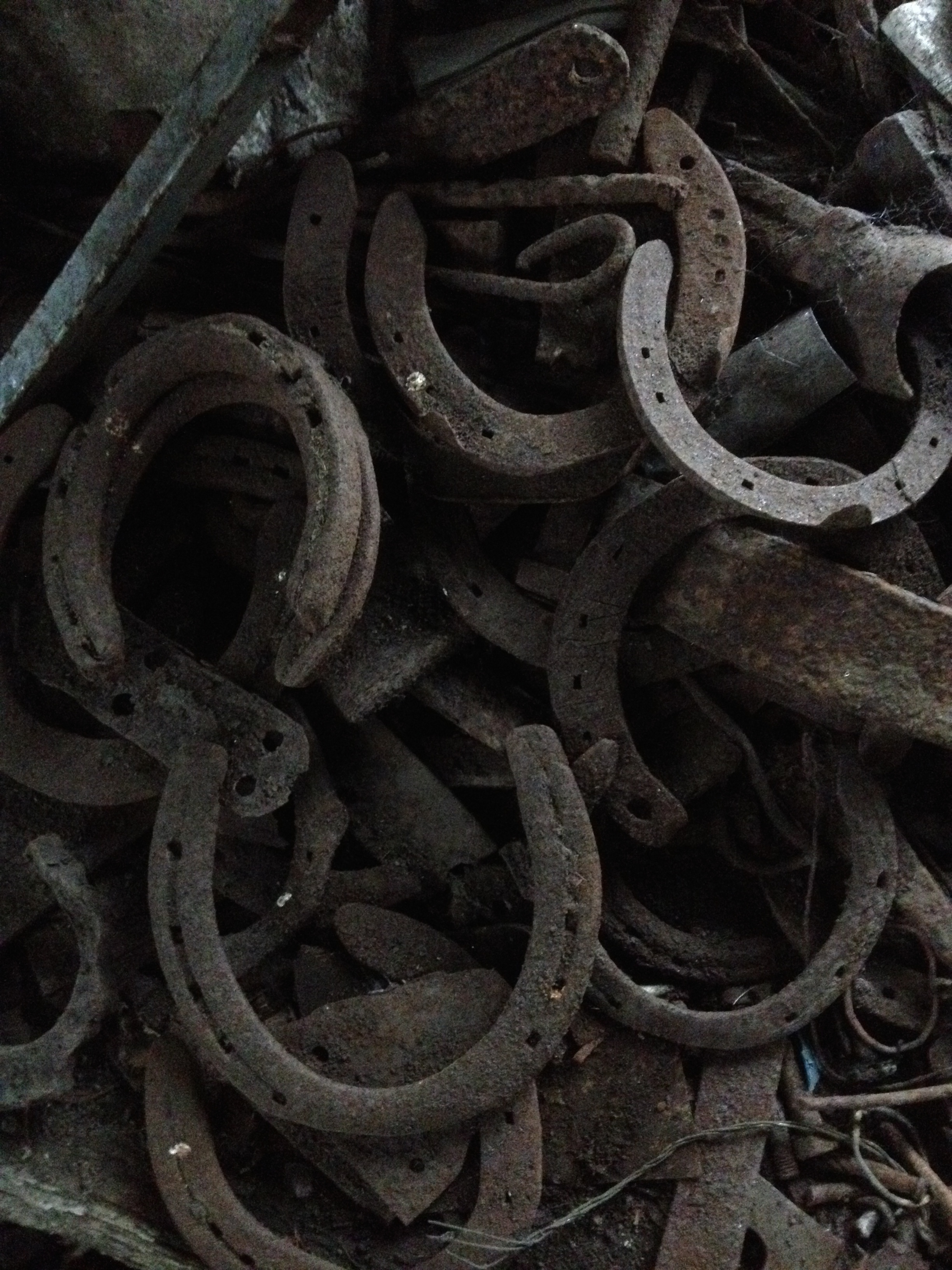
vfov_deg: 52.6
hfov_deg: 40.7
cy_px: 635
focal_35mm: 35
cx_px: 476
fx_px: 1283
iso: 800
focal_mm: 4.28
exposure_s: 1/15
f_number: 2.4
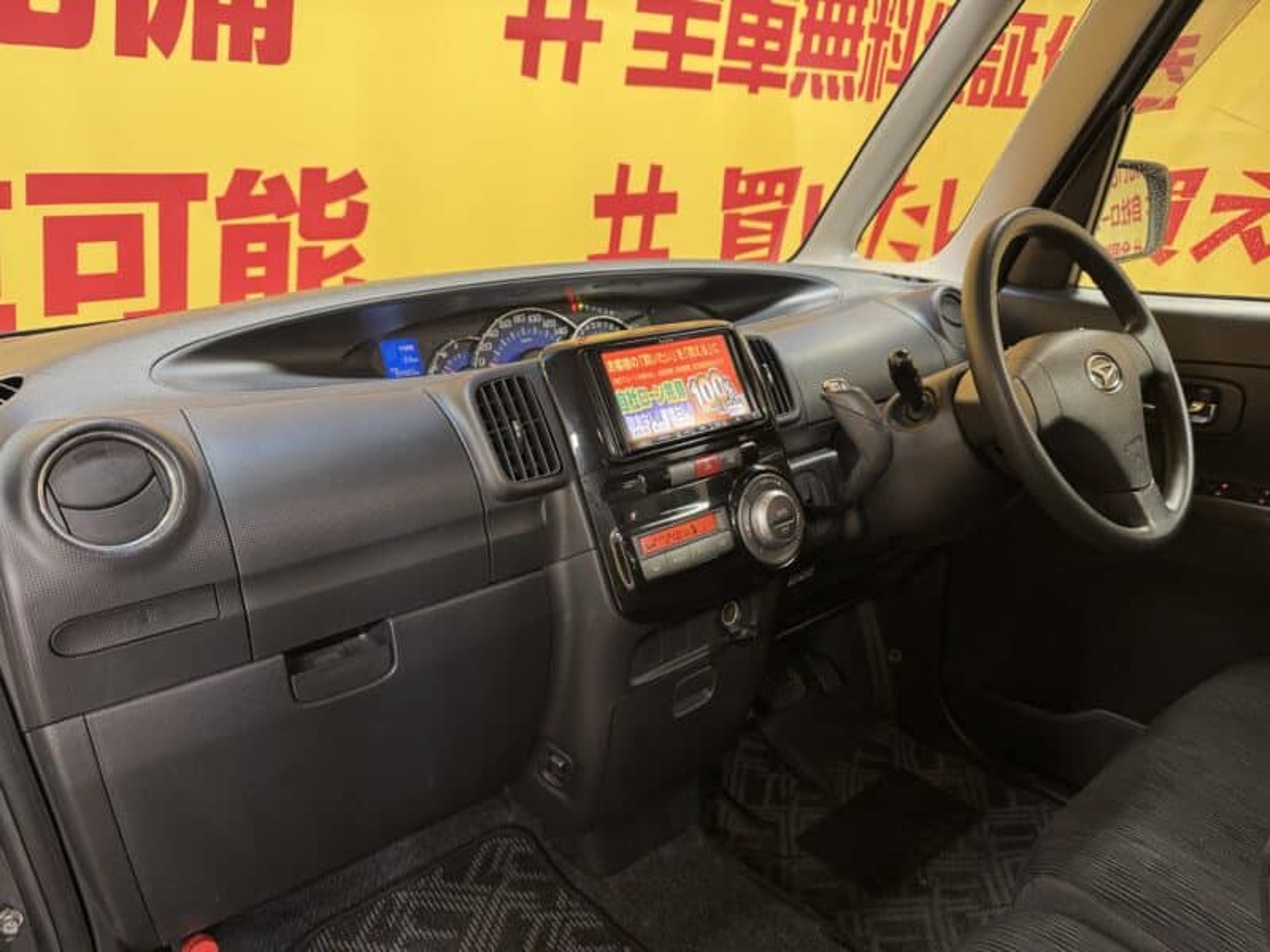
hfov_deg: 71.6
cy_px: 476
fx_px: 881
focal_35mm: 24
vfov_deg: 56.8
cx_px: 635
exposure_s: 1/50
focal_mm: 6.76
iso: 200
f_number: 1.78
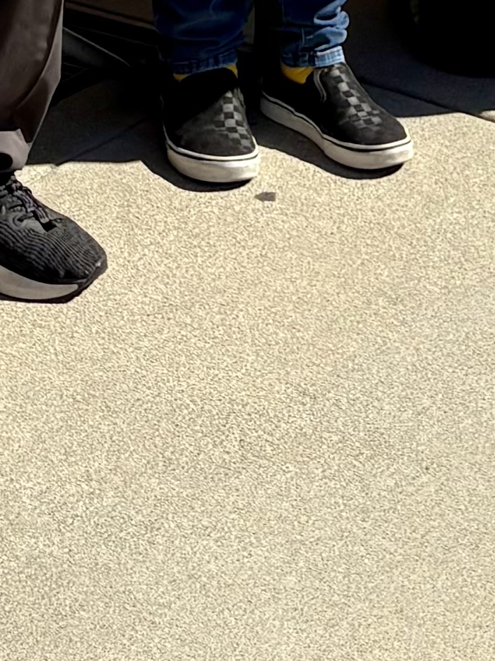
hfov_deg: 9.3
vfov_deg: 10.5
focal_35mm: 157
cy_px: -1004
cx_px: 559
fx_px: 2995
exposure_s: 1/4065
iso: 50
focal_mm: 5.96
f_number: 1.6
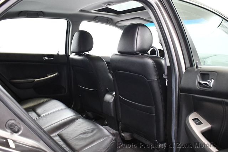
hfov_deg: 53.1
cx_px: 114
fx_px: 228
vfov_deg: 36.9
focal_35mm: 36
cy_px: 76
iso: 4000
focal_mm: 18
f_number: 3.5
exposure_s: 1/60
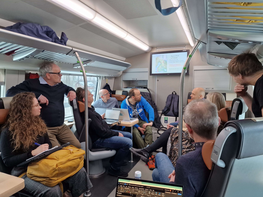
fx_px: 175
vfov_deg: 58.9
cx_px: 132
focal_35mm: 23
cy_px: 98
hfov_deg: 73.9
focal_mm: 6.4
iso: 250
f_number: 1.8
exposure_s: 1/100
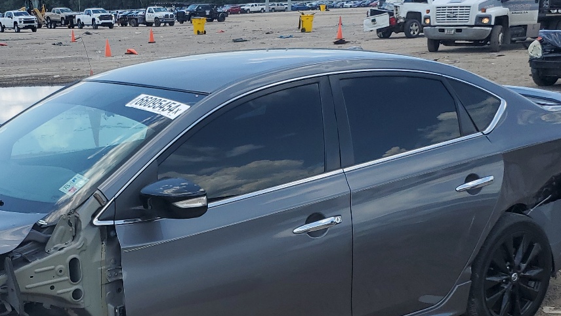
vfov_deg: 22.3
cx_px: 146
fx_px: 788
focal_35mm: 53
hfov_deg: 38.3
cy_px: 251
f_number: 1.5
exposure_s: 1/2500
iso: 50
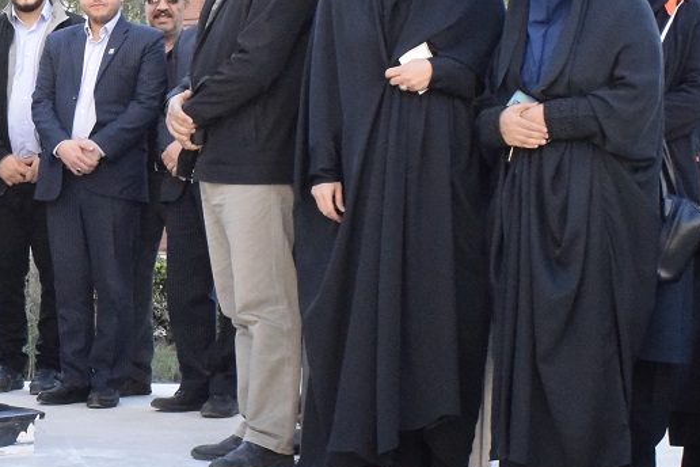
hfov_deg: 20.8
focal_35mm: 96
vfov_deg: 14.2
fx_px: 1867
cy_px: 200
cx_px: 73
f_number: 13
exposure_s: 1/640
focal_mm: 22
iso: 5000
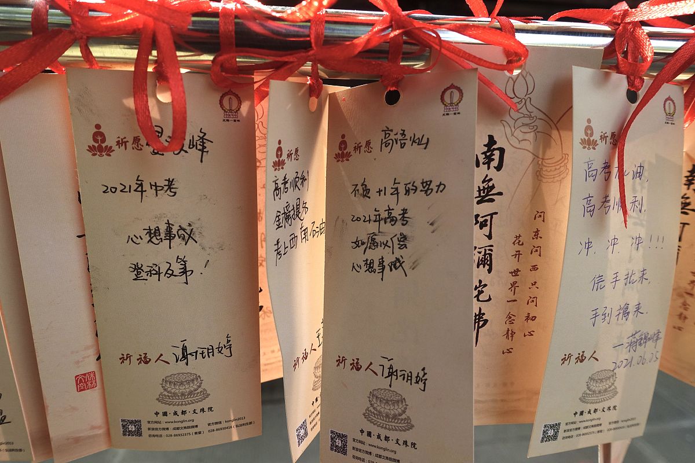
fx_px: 463
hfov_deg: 73.7
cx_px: 348
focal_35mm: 24
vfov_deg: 53.1
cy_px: 232
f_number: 4
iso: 200
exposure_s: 1/250
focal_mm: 8.8
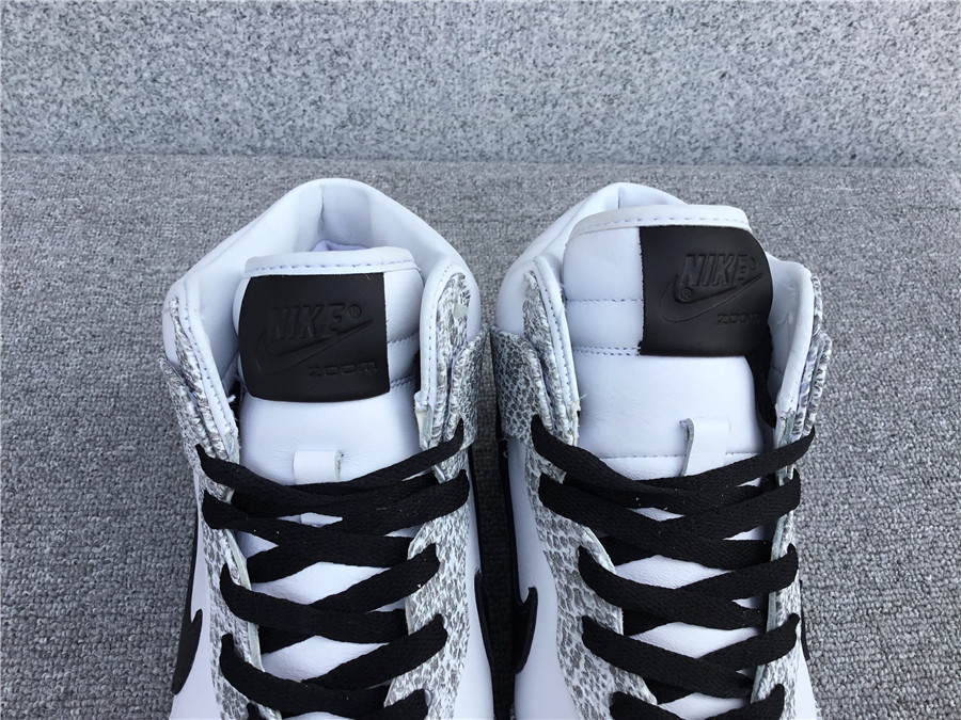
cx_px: 480
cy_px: 360
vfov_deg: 45.4
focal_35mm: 31
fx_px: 861
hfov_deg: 58.4
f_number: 2.4
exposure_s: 1/455
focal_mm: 3.3
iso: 25
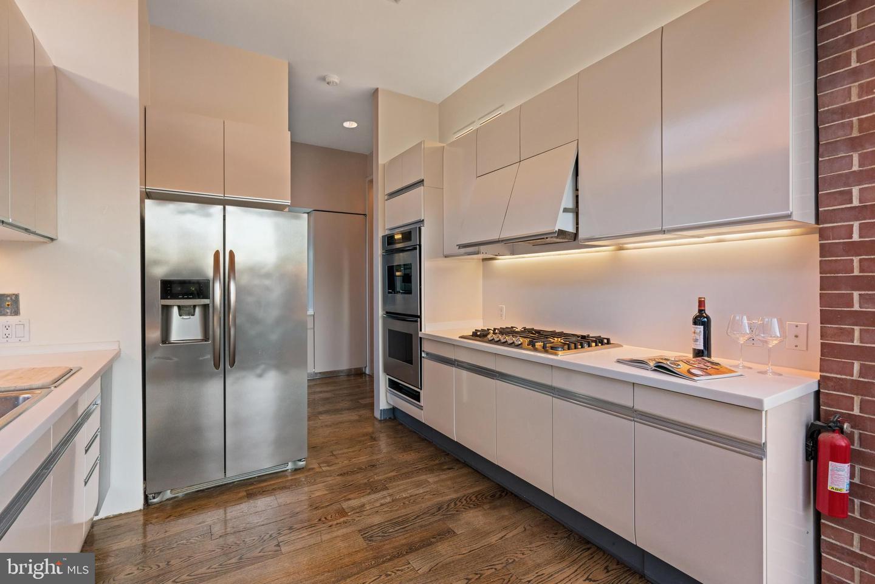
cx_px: 438
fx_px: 389
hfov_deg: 96.7
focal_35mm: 16
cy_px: 292
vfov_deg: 73.7
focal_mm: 16
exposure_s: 1/30
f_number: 10
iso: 1000
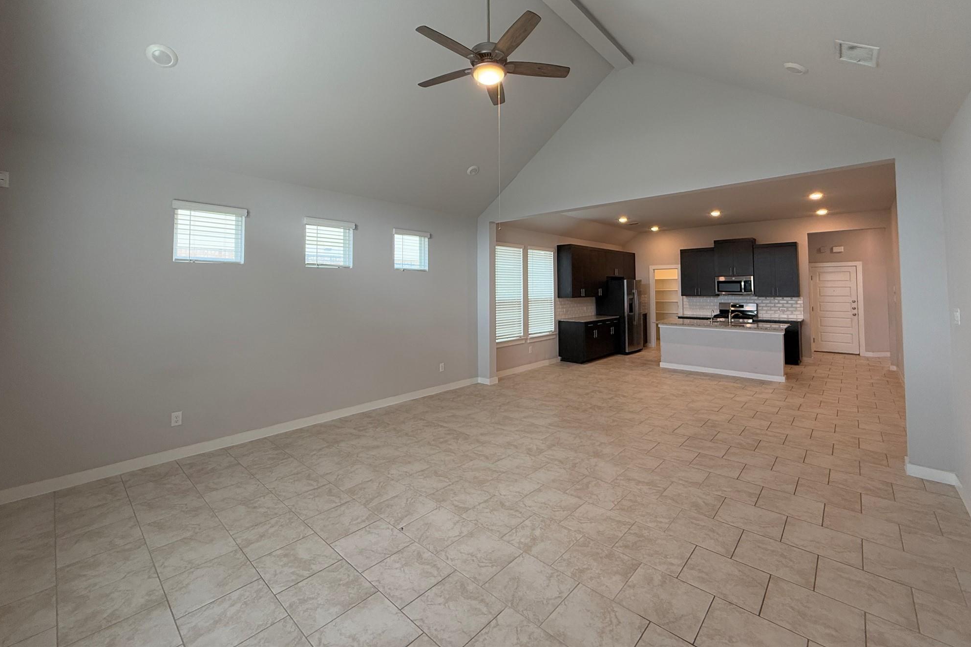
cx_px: 497
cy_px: 272
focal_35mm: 15
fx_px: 405
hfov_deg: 100.4
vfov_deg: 76.8
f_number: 2.2
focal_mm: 2.22
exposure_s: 1/120
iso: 200
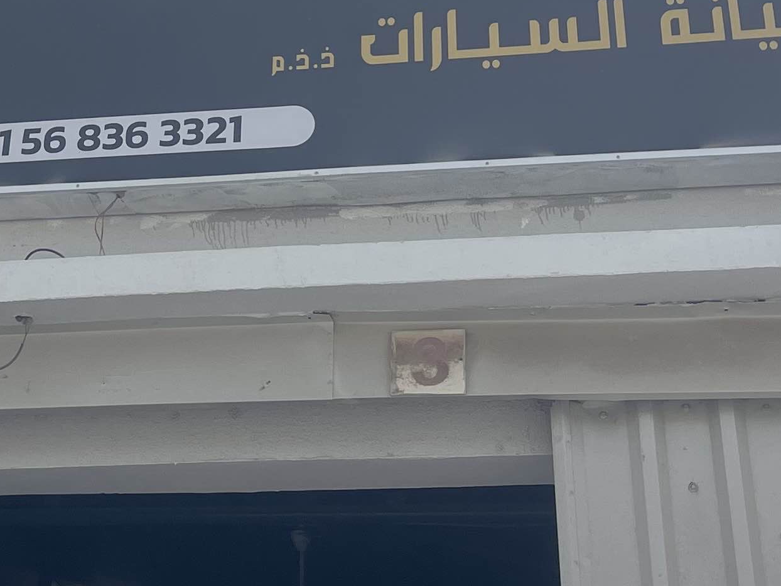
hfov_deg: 23.6
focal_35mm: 81
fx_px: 1828
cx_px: 116
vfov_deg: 17.8
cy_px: -2
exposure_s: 1/5618
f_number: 1.6
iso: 32
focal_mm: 5.1
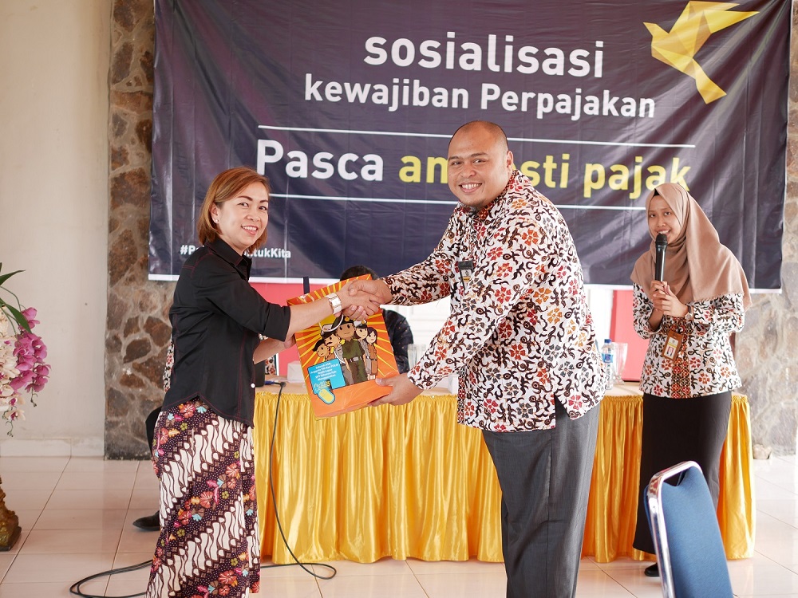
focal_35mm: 50
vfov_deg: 29.1
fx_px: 1153
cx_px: 399
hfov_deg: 38.2
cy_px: 299
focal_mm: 25
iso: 200
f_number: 1.8
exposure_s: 1/160
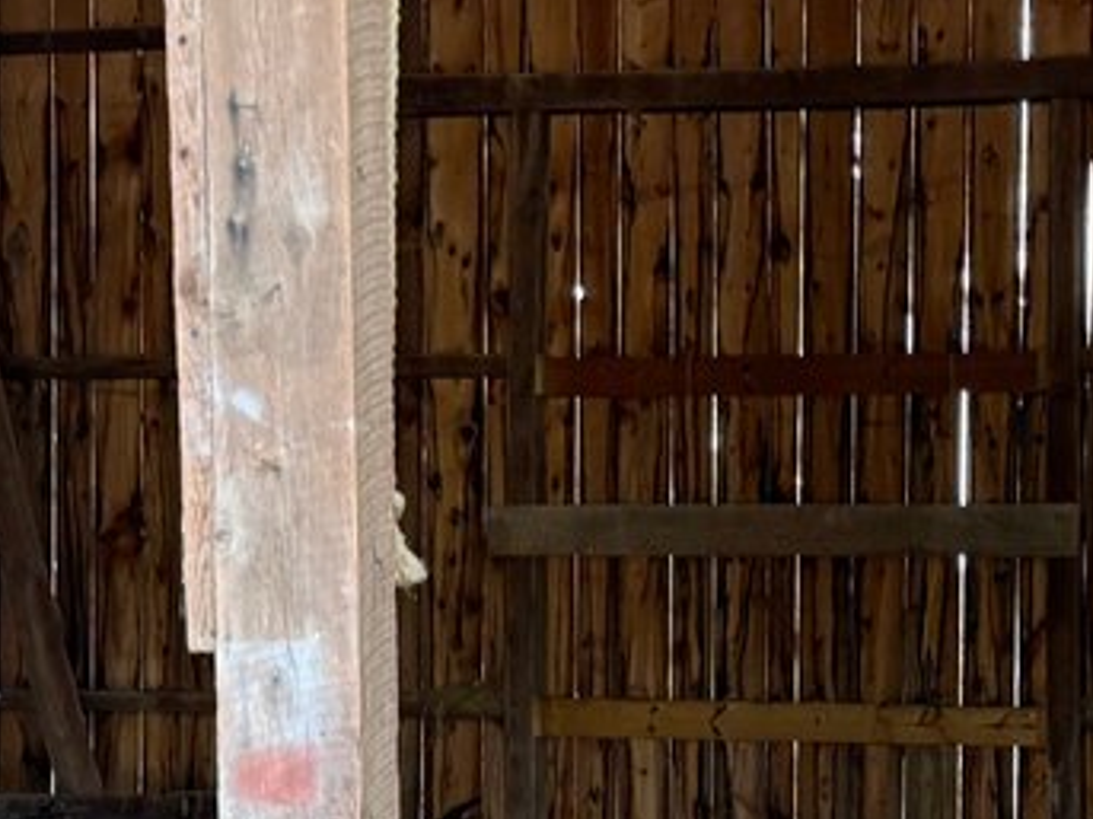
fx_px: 3346
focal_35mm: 106
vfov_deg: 13.8
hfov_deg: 18.3
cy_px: 709
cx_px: 916
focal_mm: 6.76
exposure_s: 1/87
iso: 200
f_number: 1.78
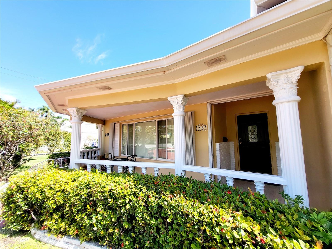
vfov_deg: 89.9
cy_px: 124
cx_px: 166
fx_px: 125
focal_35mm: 13
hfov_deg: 106.2
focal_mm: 1.74
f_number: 2.2
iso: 32
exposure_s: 1/476
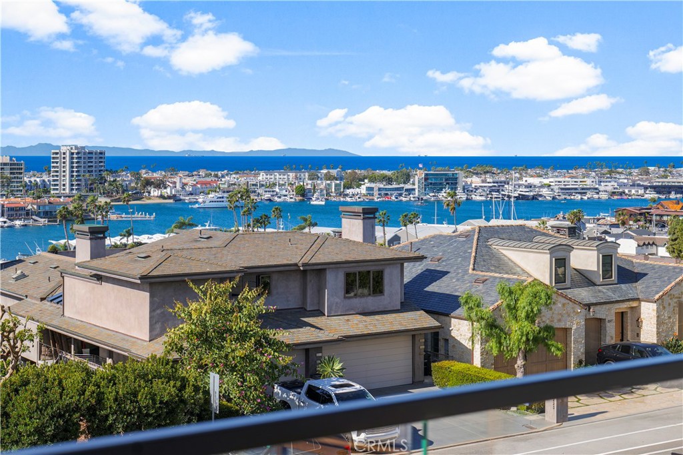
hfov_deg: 33.4
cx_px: 342
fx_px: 1138
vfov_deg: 22.6
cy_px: 228
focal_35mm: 60
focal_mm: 60
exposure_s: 1/320
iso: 100
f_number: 8
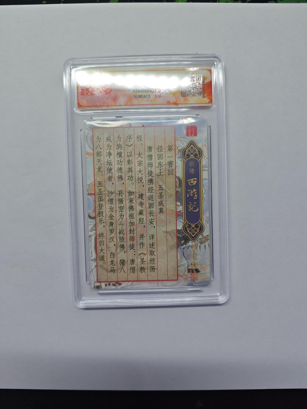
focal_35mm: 23
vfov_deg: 73.9
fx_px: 272
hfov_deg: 58.9
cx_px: 154
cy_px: 204
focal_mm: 6.55
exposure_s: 1/100
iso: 160
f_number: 1.6
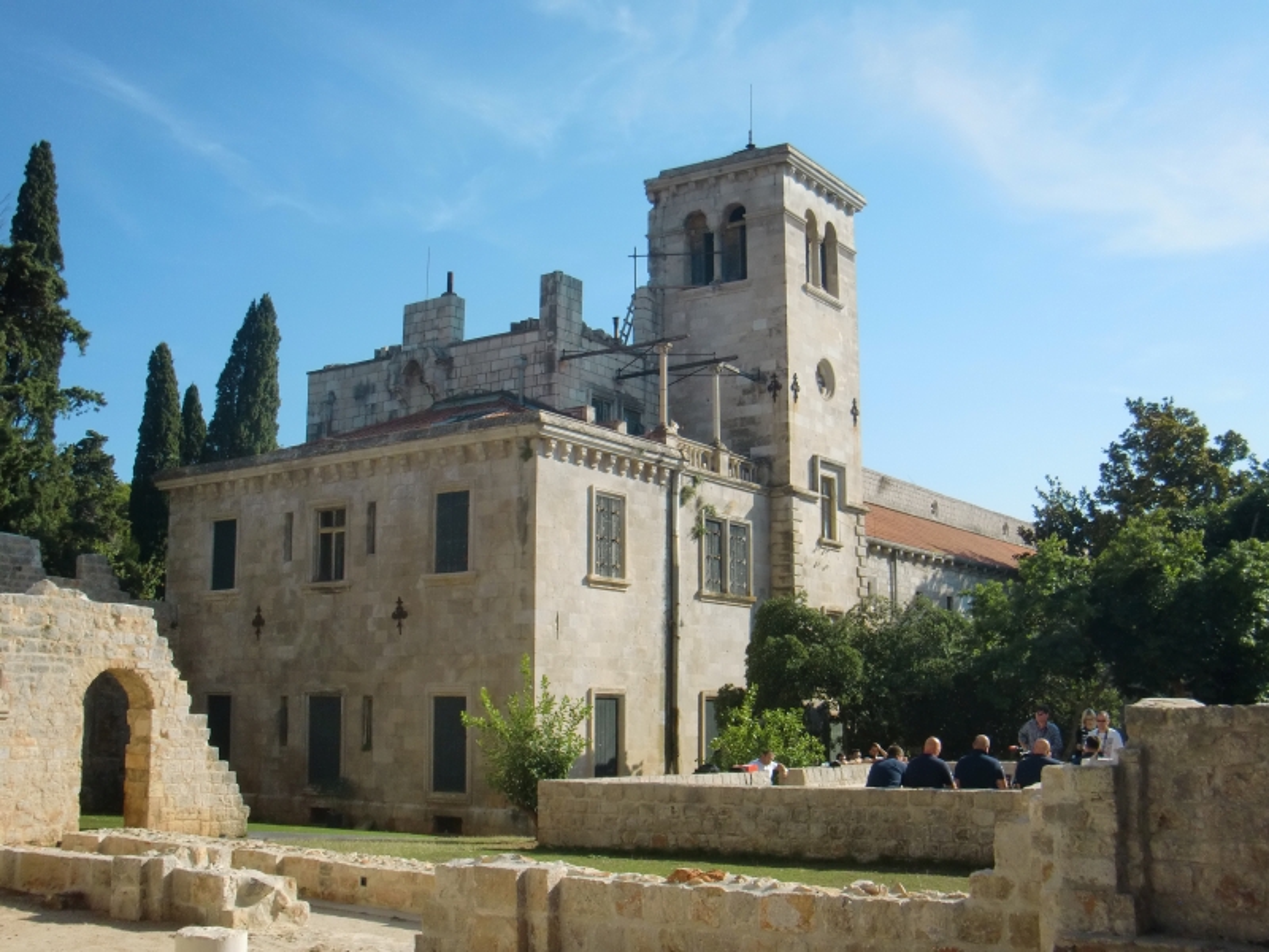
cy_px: 476
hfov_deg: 49.0
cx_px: 634
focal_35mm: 38
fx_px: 1393
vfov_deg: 37.7
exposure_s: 1/250
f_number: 8.9
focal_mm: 6.66
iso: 100
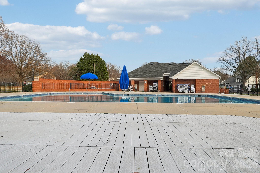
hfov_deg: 70.4
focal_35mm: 26
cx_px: 130
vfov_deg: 50.4
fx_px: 184
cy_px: 86
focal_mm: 17
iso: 100
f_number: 8
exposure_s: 1/45
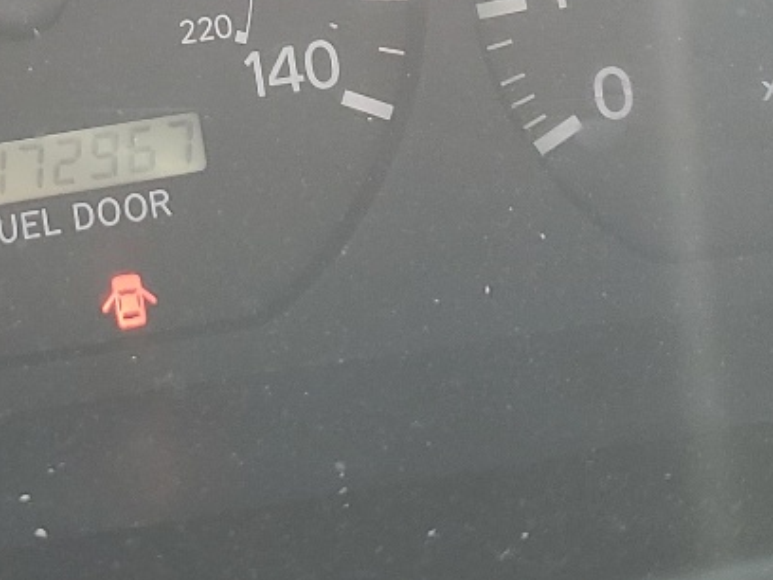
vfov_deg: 14.2
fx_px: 2278
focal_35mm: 102
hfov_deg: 18.8
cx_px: 6
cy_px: -74
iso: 58
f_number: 1.5
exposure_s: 1/120
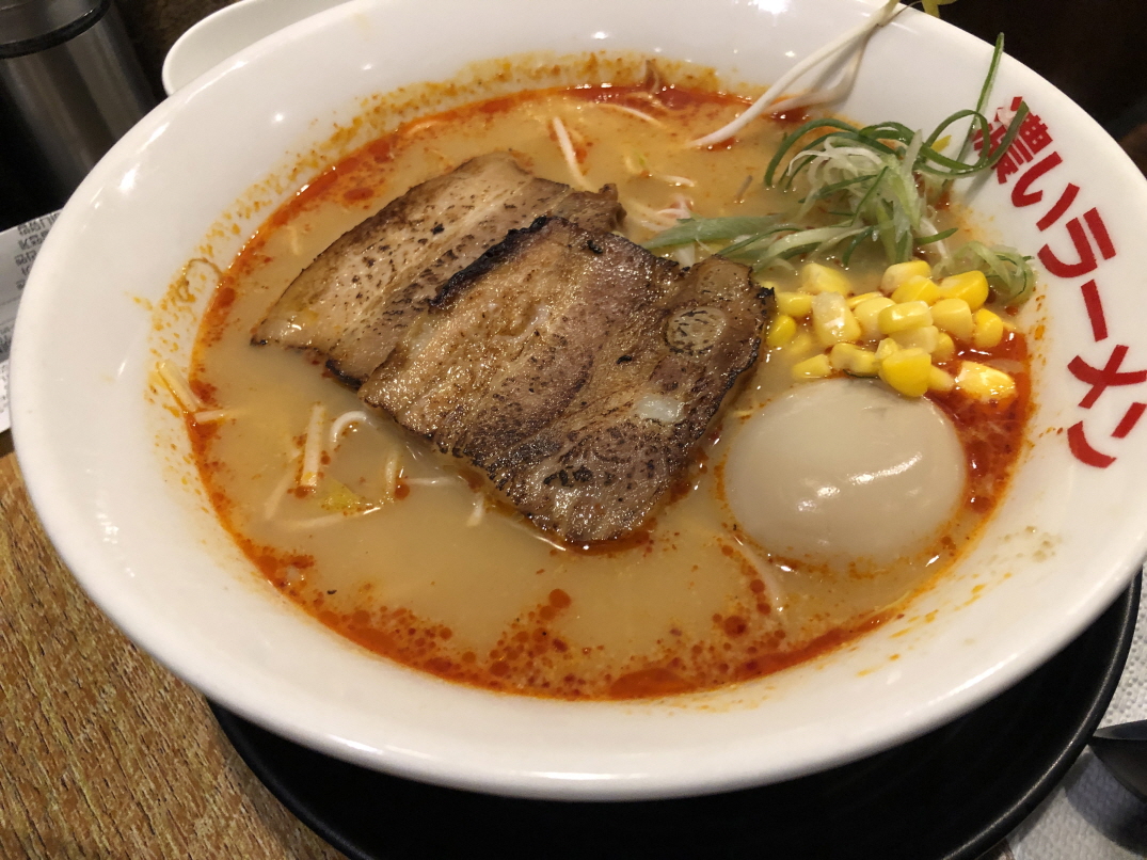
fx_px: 928
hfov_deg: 63.4
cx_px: 574
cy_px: 430
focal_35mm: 28
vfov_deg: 49.7
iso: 100
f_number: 1.8
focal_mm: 4
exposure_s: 1/8
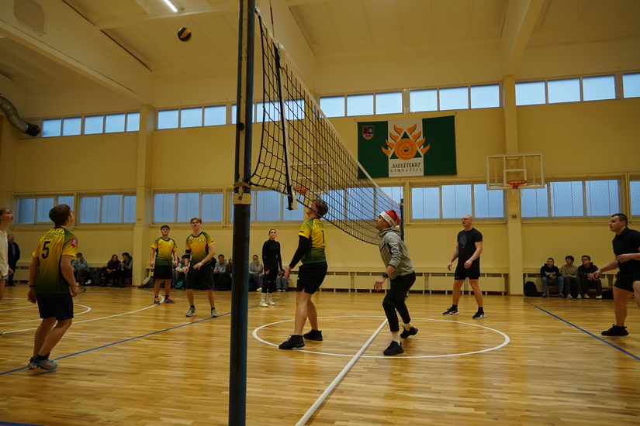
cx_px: 320
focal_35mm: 27
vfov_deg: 47.9
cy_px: 213
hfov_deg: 67.4
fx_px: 480
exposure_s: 1/160
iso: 1000
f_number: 4
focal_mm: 18
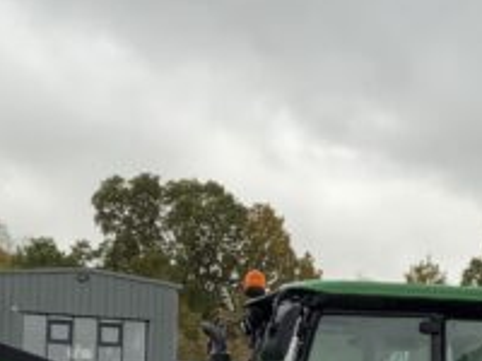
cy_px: 409
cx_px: 265
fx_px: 1295
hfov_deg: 21.1
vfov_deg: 15.4
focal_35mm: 93
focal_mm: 3
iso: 16
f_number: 1.8
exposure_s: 1/225
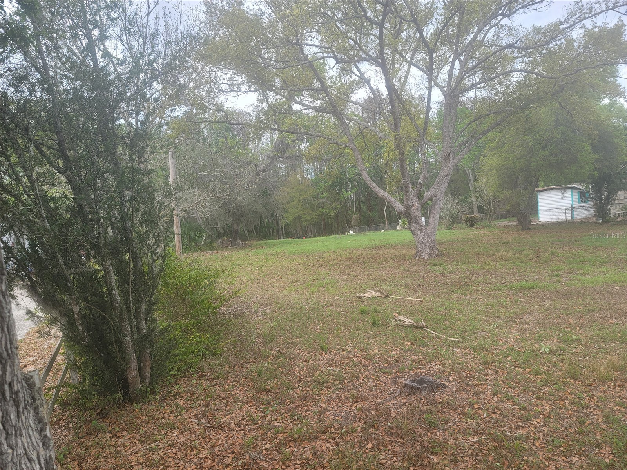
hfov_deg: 69.4
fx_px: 453
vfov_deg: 54.9
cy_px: 235
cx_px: 314
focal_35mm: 25
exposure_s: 1/445
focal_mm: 7
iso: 20
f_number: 1.8
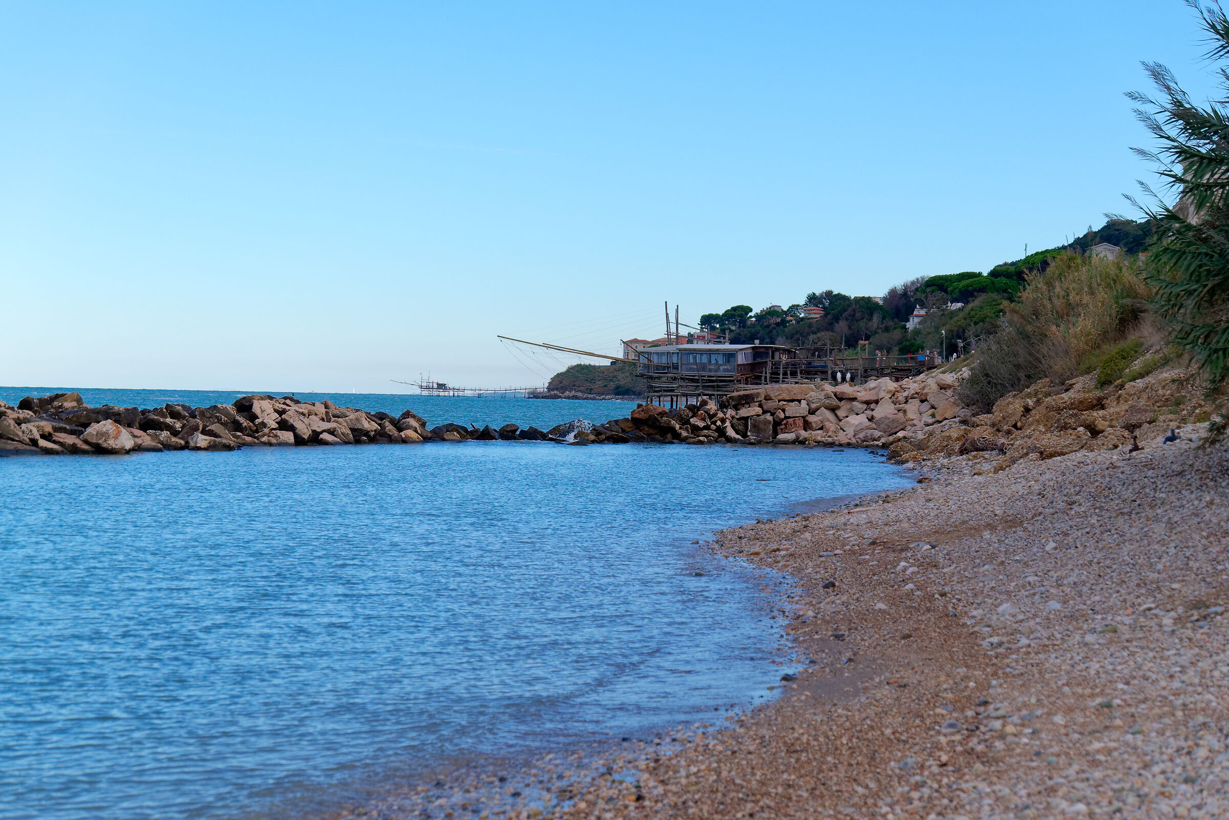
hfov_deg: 27.3
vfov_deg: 18.4
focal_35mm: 74
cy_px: 410
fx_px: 2526
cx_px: 614
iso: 400
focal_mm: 49.4
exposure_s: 1/800
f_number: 4.7
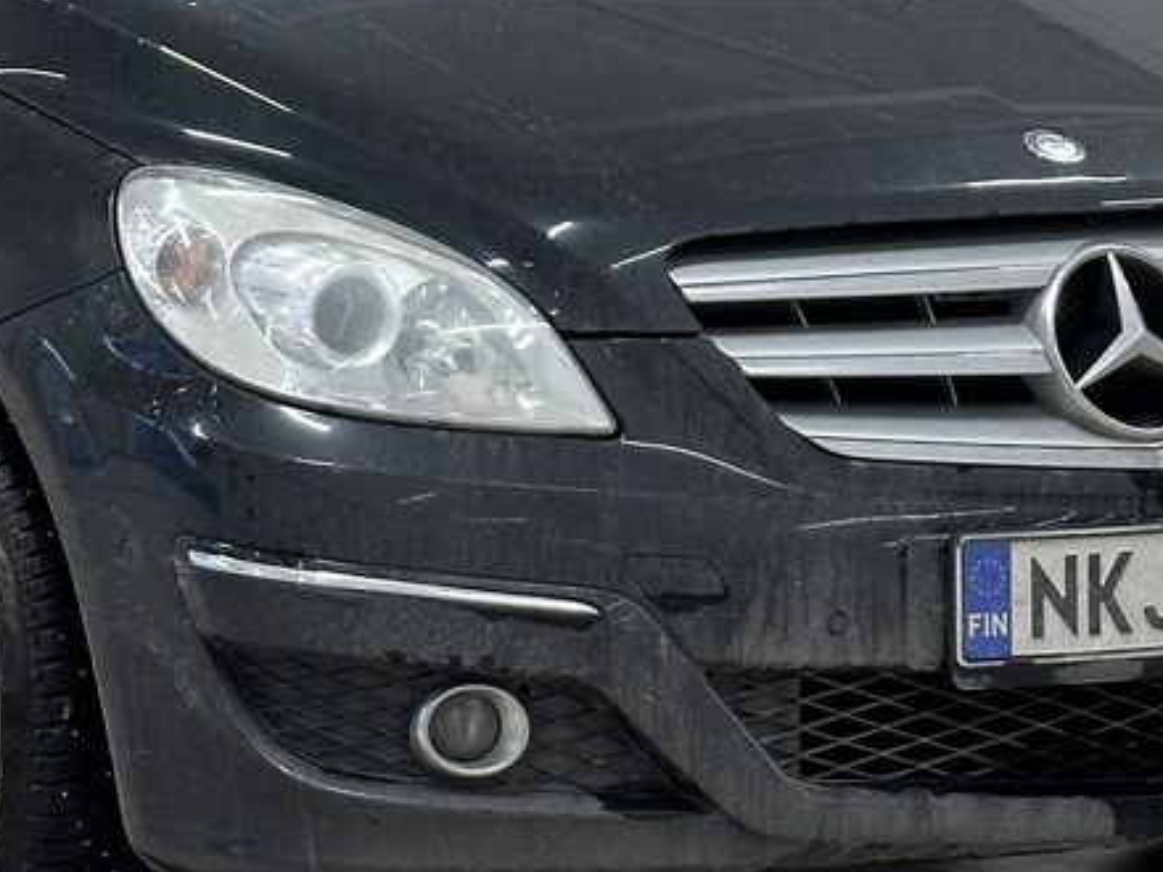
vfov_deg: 9.4
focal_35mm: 157
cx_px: 407
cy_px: 0
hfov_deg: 12.6
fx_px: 5275
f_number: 1.78
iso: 80
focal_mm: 6.86
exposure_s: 1/82
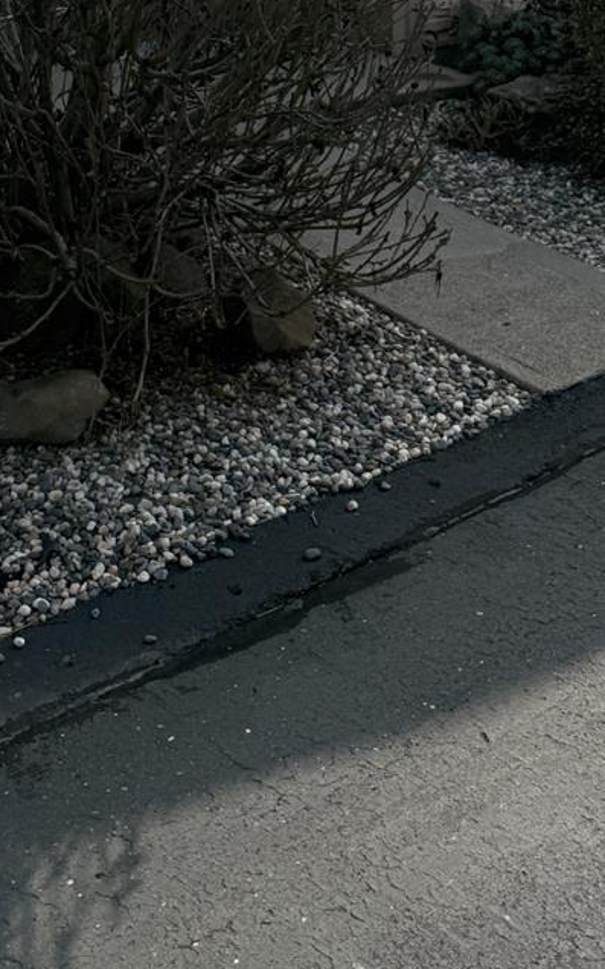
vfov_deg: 30.0
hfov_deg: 21.6
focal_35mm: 60
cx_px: 219
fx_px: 1584
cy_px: -136
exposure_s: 1/14286
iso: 100
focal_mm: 6.76
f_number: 1.78
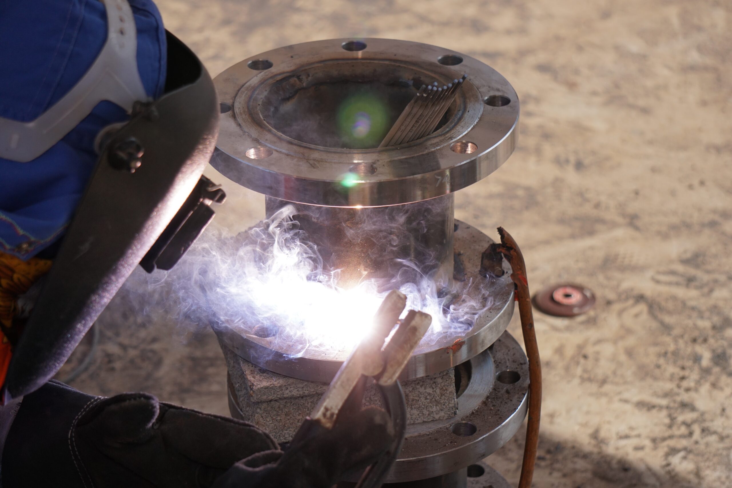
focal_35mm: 102
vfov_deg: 13.4
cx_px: 366
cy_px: 244
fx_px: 2074
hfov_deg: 20.0
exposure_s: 1/1600
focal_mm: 68
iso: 400
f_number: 5
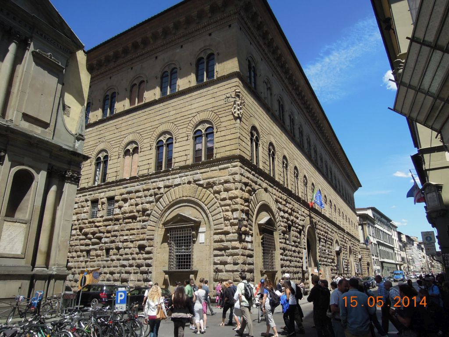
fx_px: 311
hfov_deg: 71.6
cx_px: 224
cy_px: 168
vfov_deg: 56.8
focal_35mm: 24
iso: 160
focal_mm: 4.3
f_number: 3.5
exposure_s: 1/1250
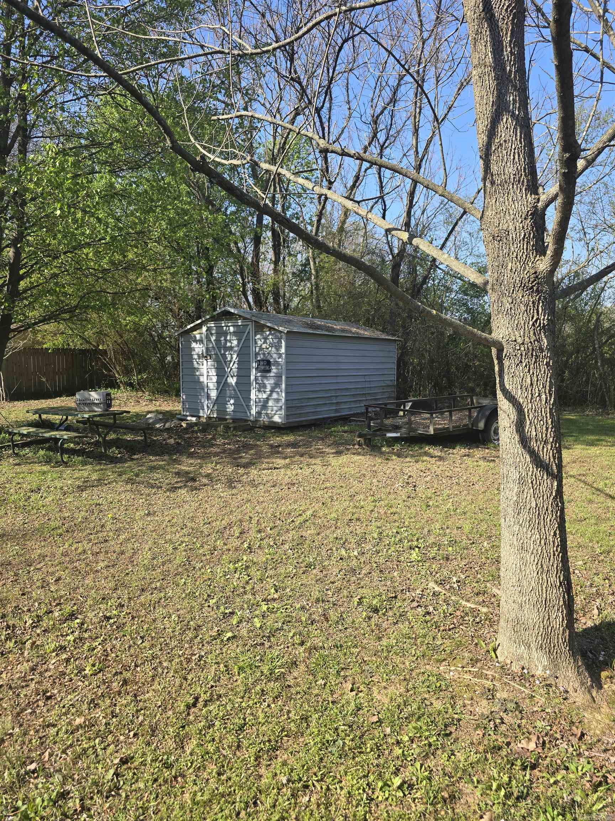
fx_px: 545
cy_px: 410
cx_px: 308
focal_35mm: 23
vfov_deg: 73.9
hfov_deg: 58.9
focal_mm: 6.3
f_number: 1.7
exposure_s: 1/353
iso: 12
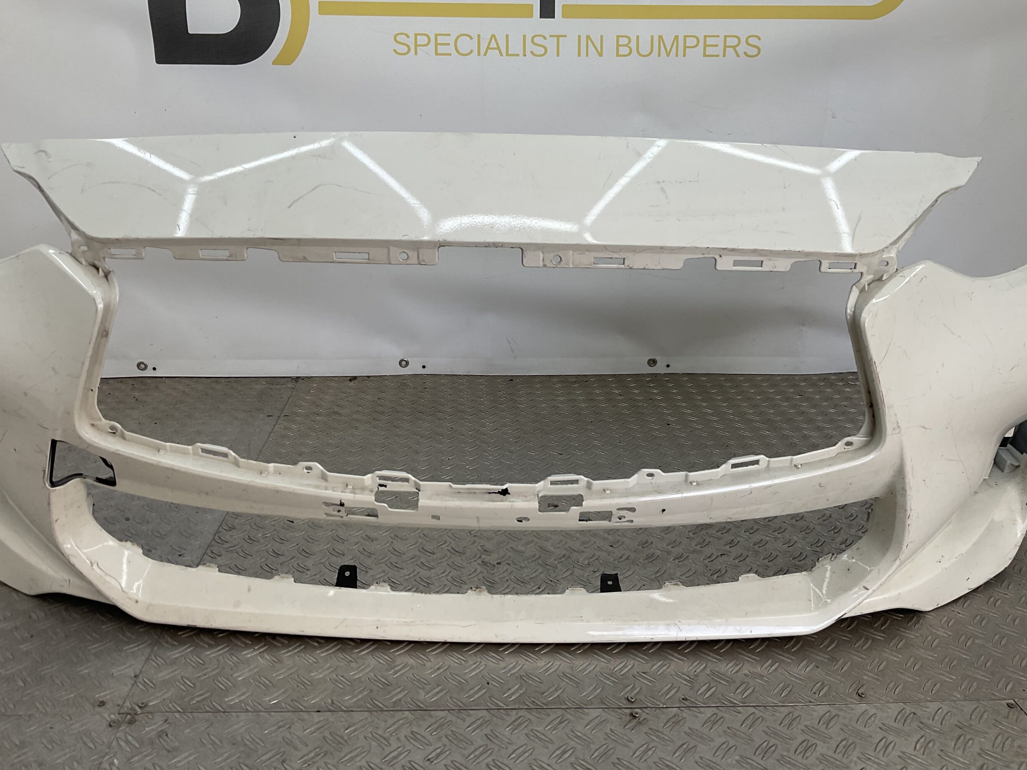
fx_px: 890
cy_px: 373
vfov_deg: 46.8
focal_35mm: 30
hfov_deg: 60.0
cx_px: 496
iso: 16
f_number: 1.8
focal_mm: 3
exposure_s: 1/260
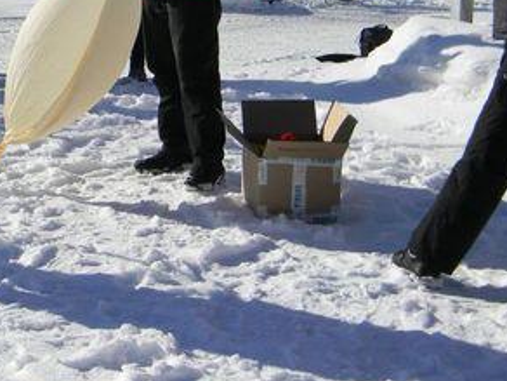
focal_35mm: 90
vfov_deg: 16.3
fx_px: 1318
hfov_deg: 21.0
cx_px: -10
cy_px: 61
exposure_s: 1/362
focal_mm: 7.3
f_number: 7.6
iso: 80
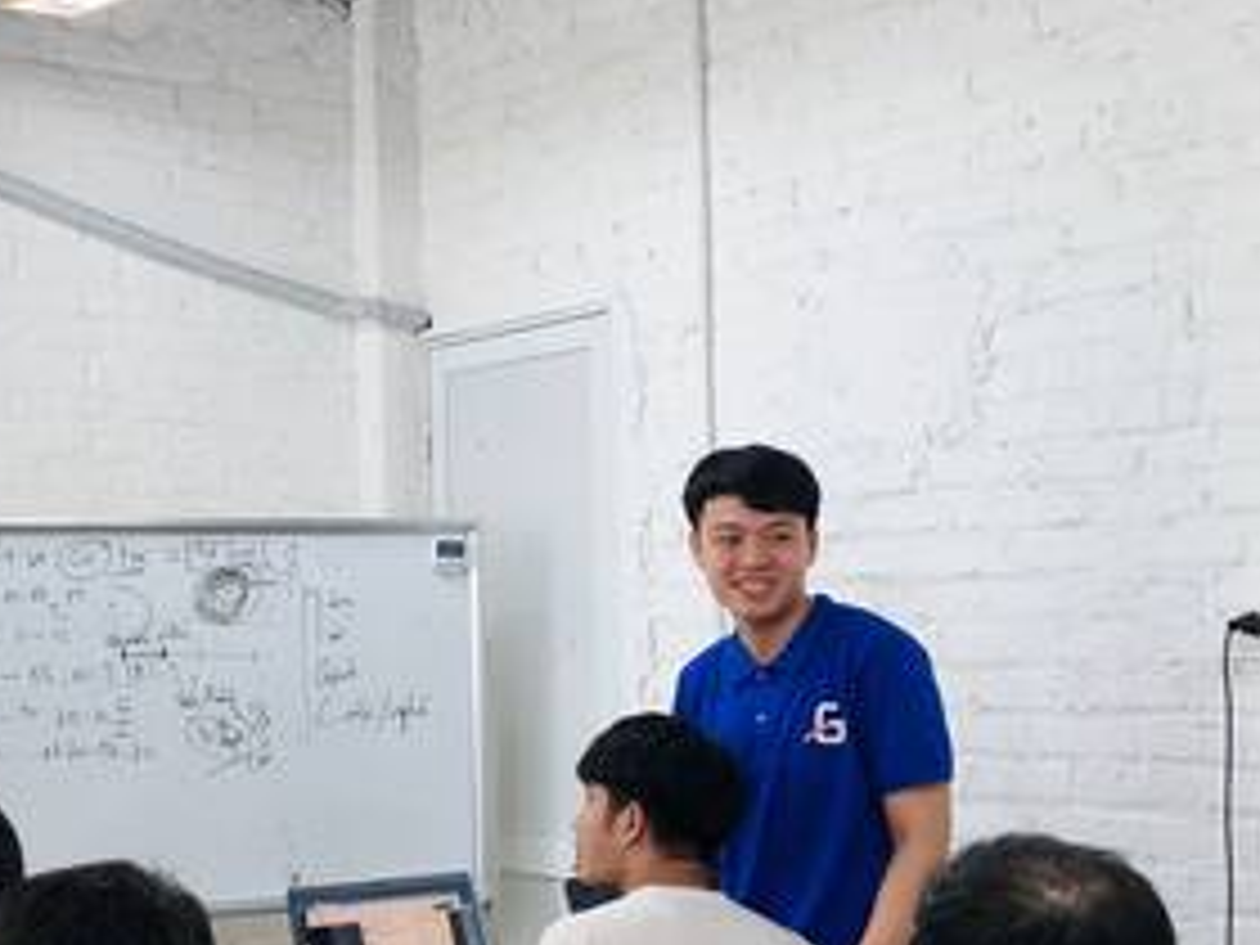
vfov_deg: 24.4
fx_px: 2184
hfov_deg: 32.1
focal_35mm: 60
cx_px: 486
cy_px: 572
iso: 25
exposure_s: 1/30
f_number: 1.8
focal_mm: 3.99
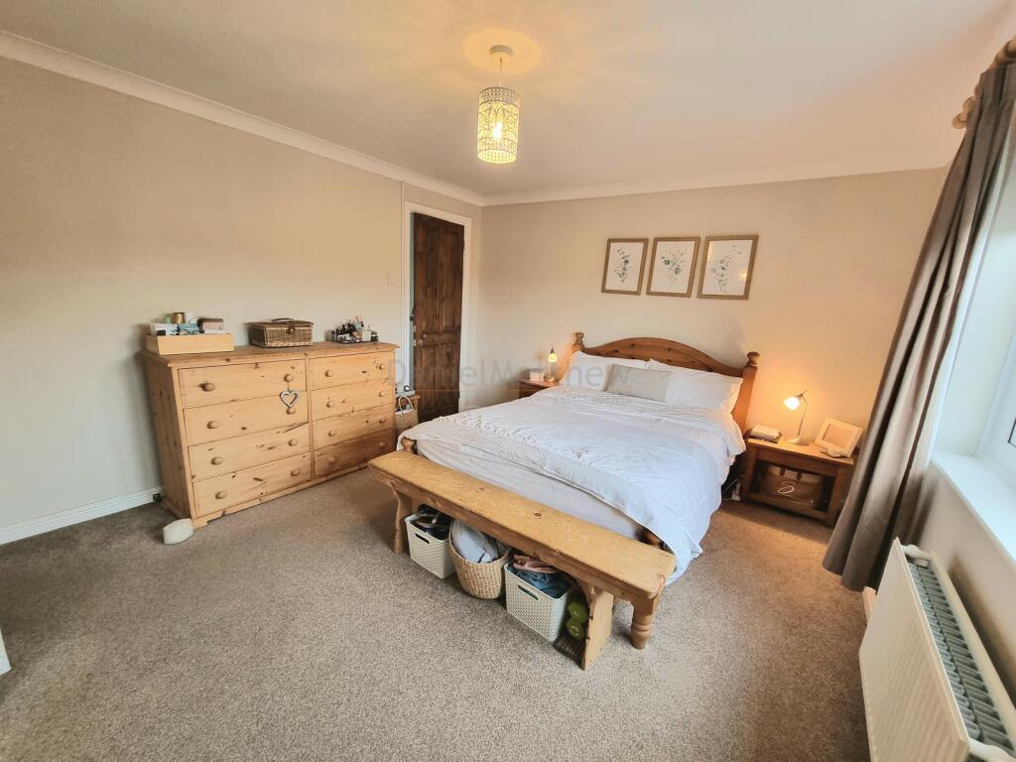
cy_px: 381
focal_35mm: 13
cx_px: 508
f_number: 2.2
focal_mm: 2.2
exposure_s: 1/50
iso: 200
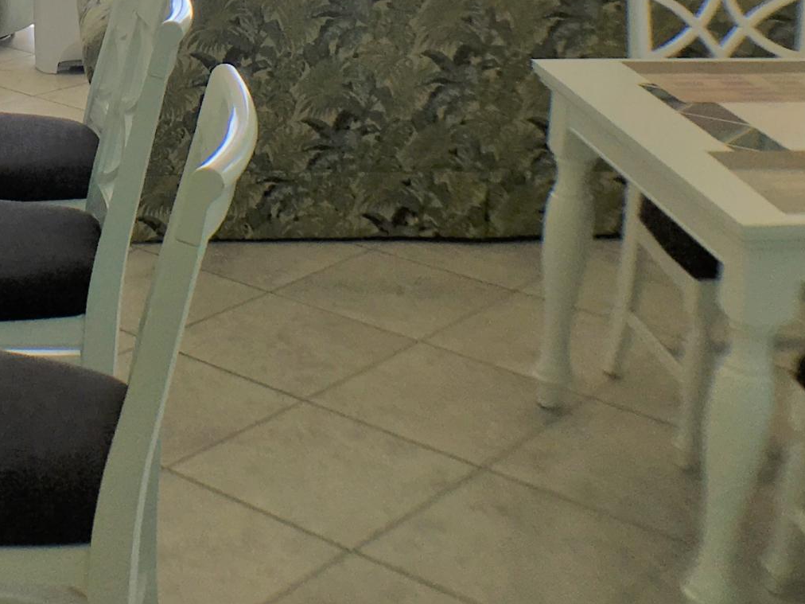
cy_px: -15
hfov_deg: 22.1
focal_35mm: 86
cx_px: 33
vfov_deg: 16.8
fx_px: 2000
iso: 25
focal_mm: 4.15
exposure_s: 1/220
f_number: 2.2
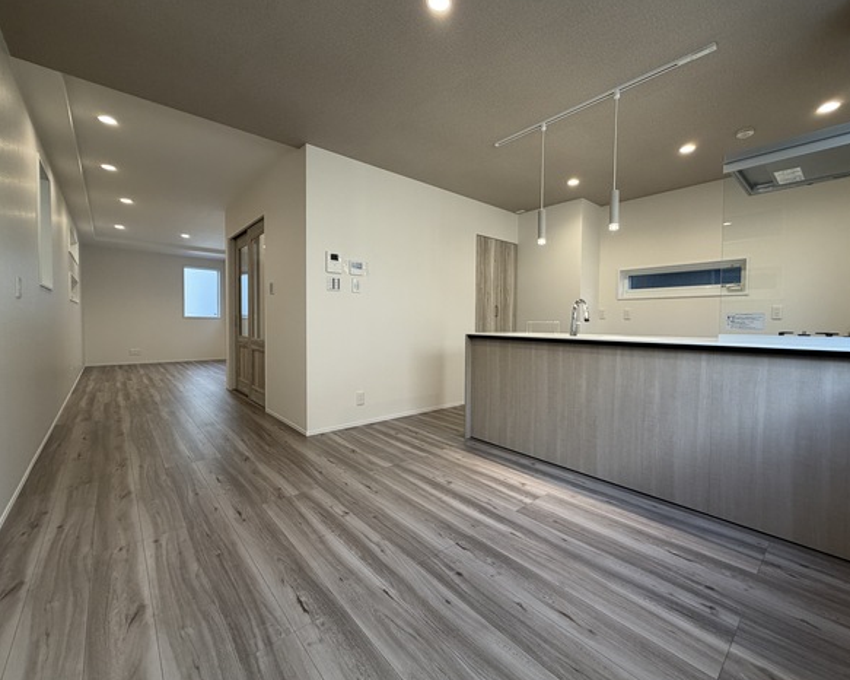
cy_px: 334
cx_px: 464
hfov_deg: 96.6
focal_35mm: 15
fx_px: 377
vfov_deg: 84.0
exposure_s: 1/120
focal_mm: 2.22
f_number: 2.2
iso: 200
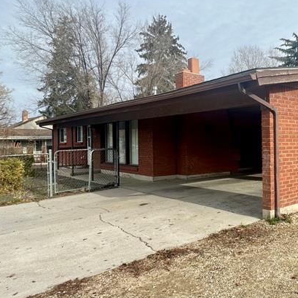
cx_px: 275
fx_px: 302
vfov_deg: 52.5
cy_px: 143
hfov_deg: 46.6
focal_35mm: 31
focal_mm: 2.22
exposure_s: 1/861
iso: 40
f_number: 2.2
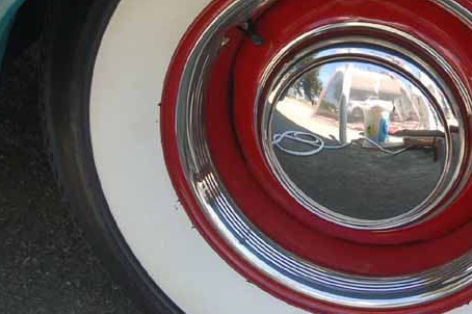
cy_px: 150
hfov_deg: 19.4
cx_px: 320
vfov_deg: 13.0
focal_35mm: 105
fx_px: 1373
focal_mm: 45
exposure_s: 1/160
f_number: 6.3
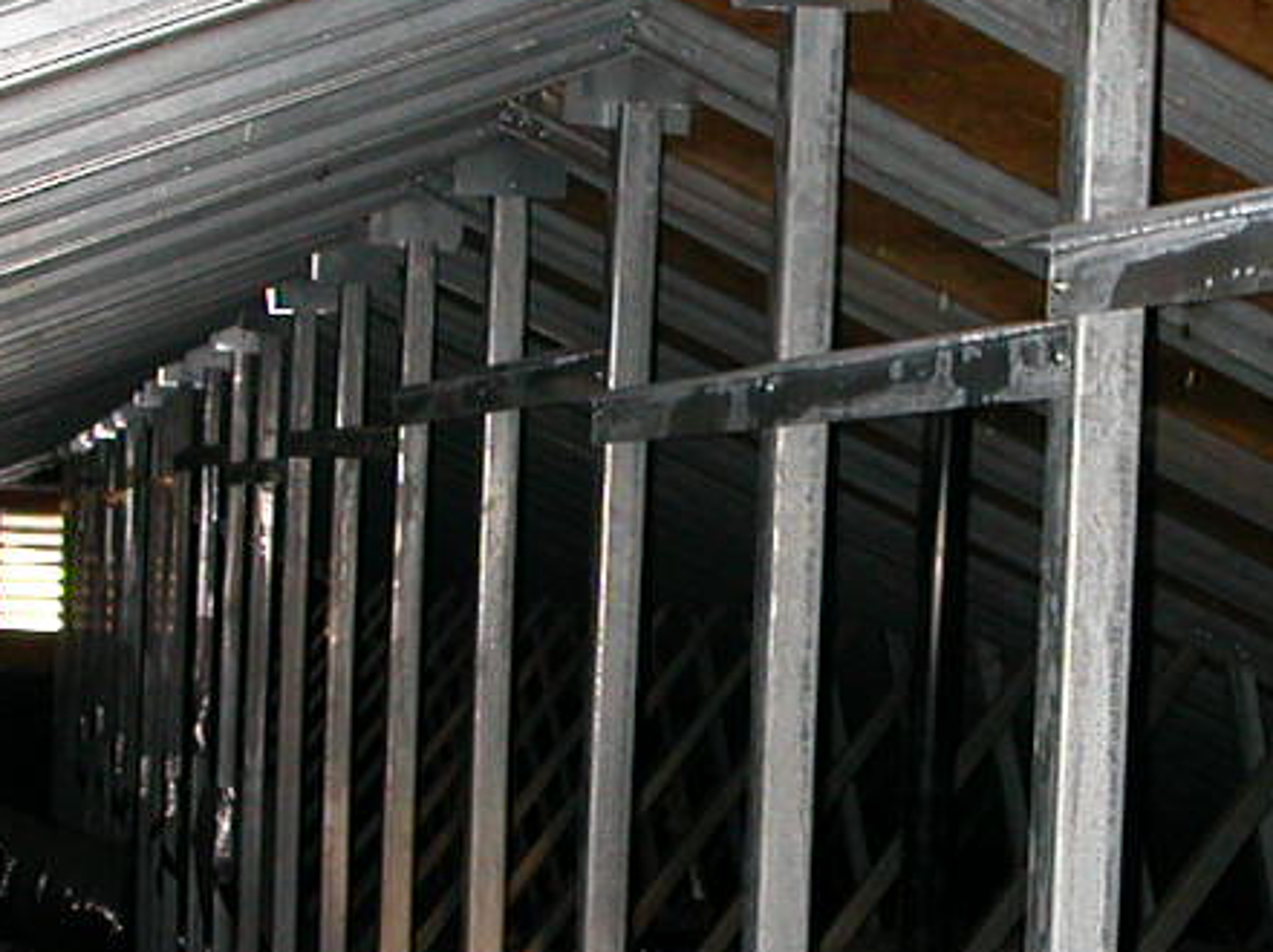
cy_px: 557
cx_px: 1005
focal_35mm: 86
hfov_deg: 22.5
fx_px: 3160
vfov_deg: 17.1
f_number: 2.7
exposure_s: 1/59.9
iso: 200
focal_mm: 5.6
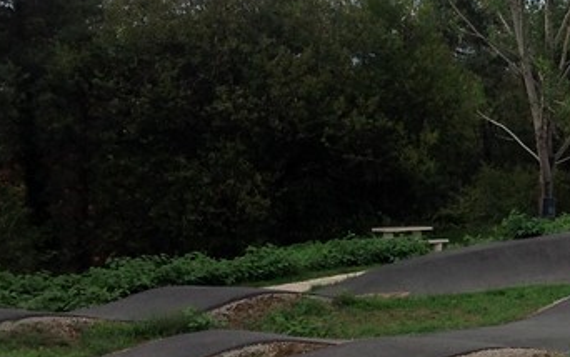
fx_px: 1725
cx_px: 728
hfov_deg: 17.6
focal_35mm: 111
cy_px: 131
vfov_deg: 11.8
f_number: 2.4
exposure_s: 1/864
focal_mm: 4.28
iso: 50
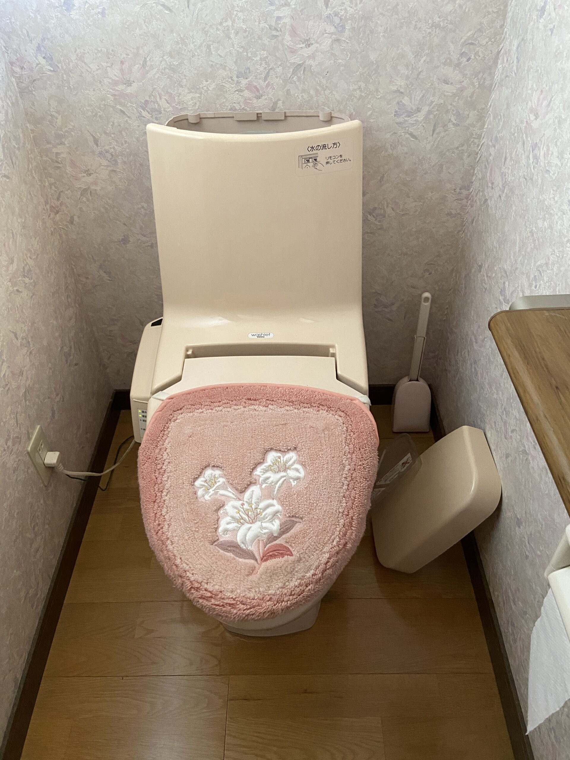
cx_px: 285
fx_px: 571
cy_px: 380
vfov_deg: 67.3
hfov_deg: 53.1
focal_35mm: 26
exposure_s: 1/60
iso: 400
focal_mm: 4.25
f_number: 1.8
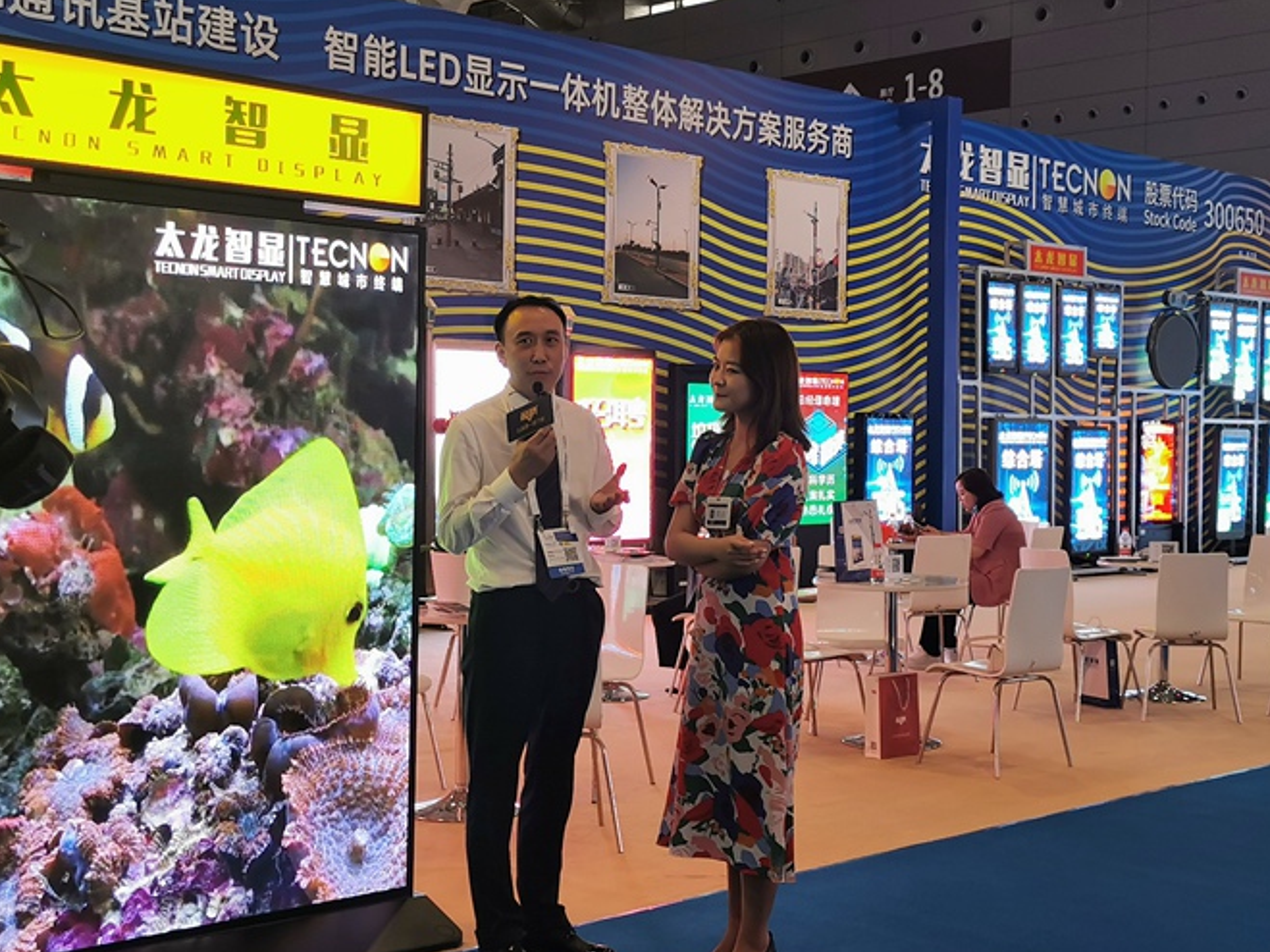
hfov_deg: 37.5
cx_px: 663
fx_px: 1871
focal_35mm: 51
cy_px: 439
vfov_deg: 28.5
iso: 50
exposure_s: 1/148
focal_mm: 5.58
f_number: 1.8
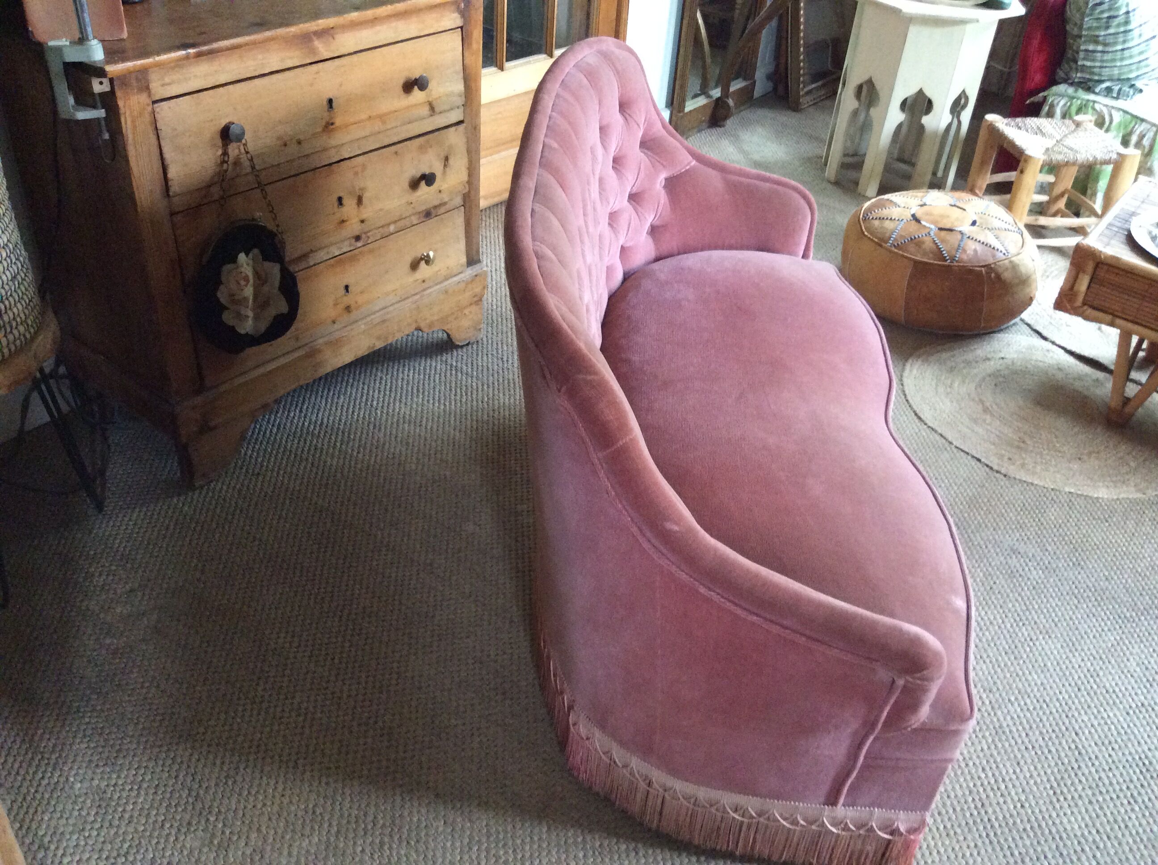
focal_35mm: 32
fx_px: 1069
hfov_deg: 56.9
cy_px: 432
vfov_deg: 44.1
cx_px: 579
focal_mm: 3.3
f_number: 2.4
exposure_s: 1/20
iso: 250
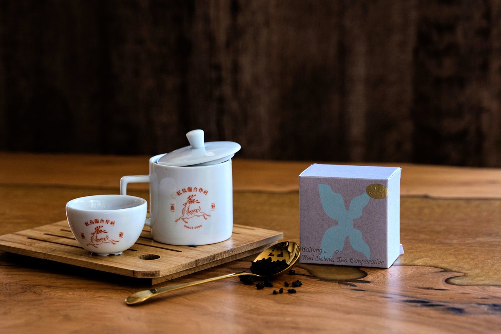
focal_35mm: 103
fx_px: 1433
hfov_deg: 19.8
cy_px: 167
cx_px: 250
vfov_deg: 13.3
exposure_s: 1/160
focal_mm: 69
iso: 400
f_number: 4
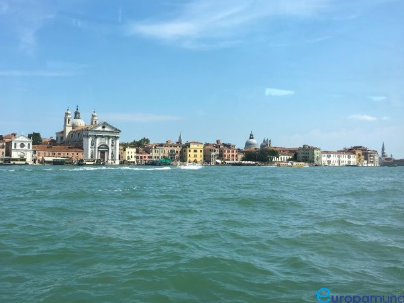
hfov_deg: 50.0
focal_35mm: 37
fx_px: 432
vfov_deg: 38.6
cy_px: 135
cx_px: 174
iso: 25
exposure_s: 1/1672
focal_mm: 4.15
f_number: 2.2
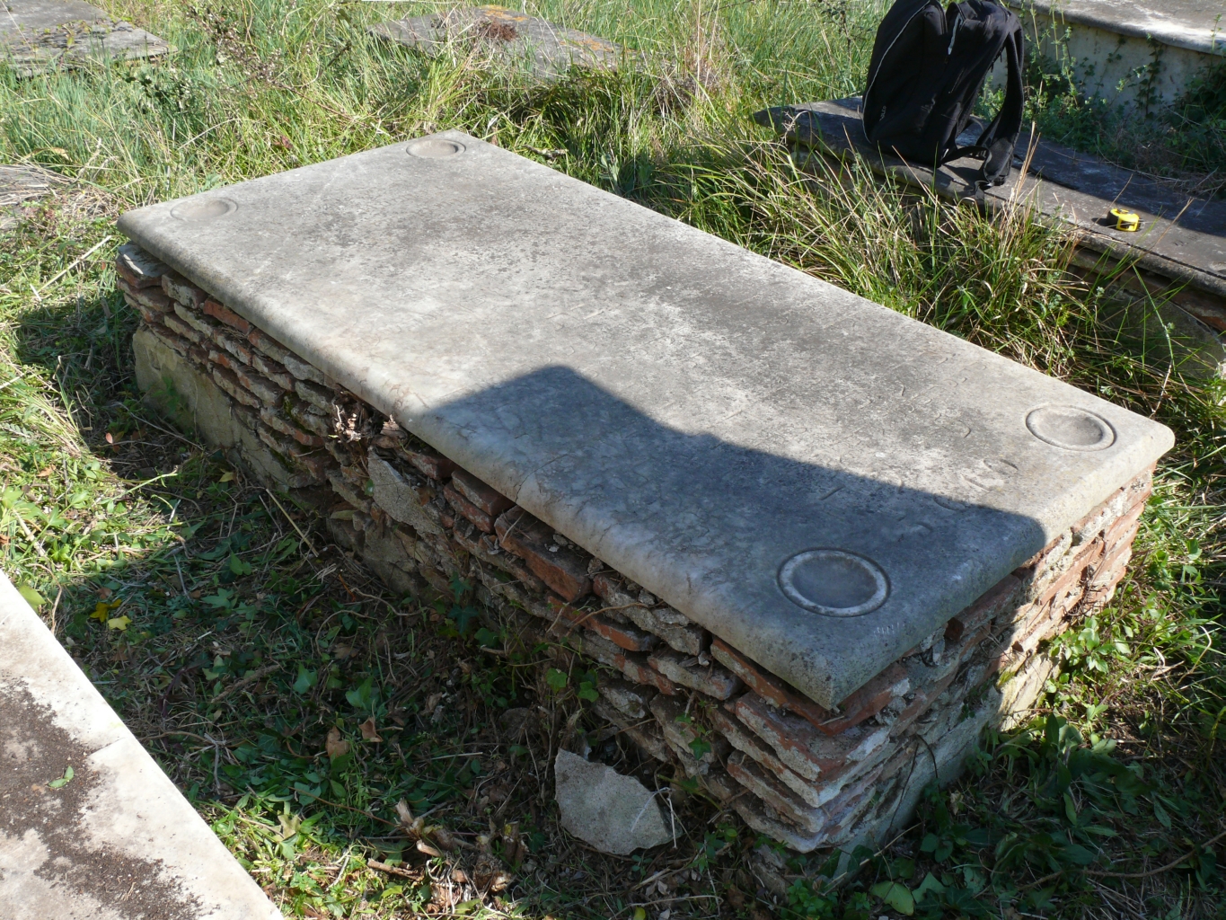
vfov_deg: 40.7
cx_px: 613
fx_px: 1240
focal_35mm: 35
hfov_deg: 52.6
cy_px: 460
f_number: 5.6
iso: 100
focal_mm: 7.4
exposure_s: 1/250
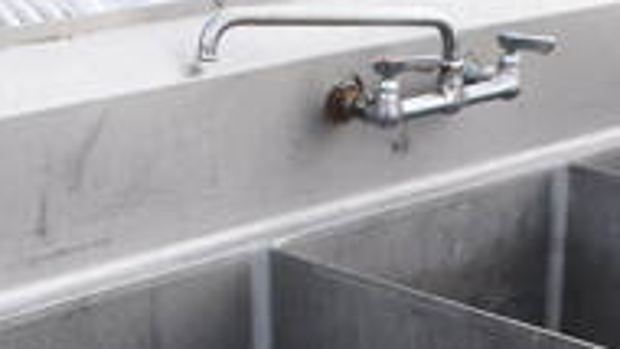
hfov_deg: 23.4
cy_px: 564
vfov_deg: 12.5
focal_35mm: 91
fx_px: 1496
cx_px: 310
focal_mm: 18
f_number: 6.3
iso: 200
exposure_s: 1/200
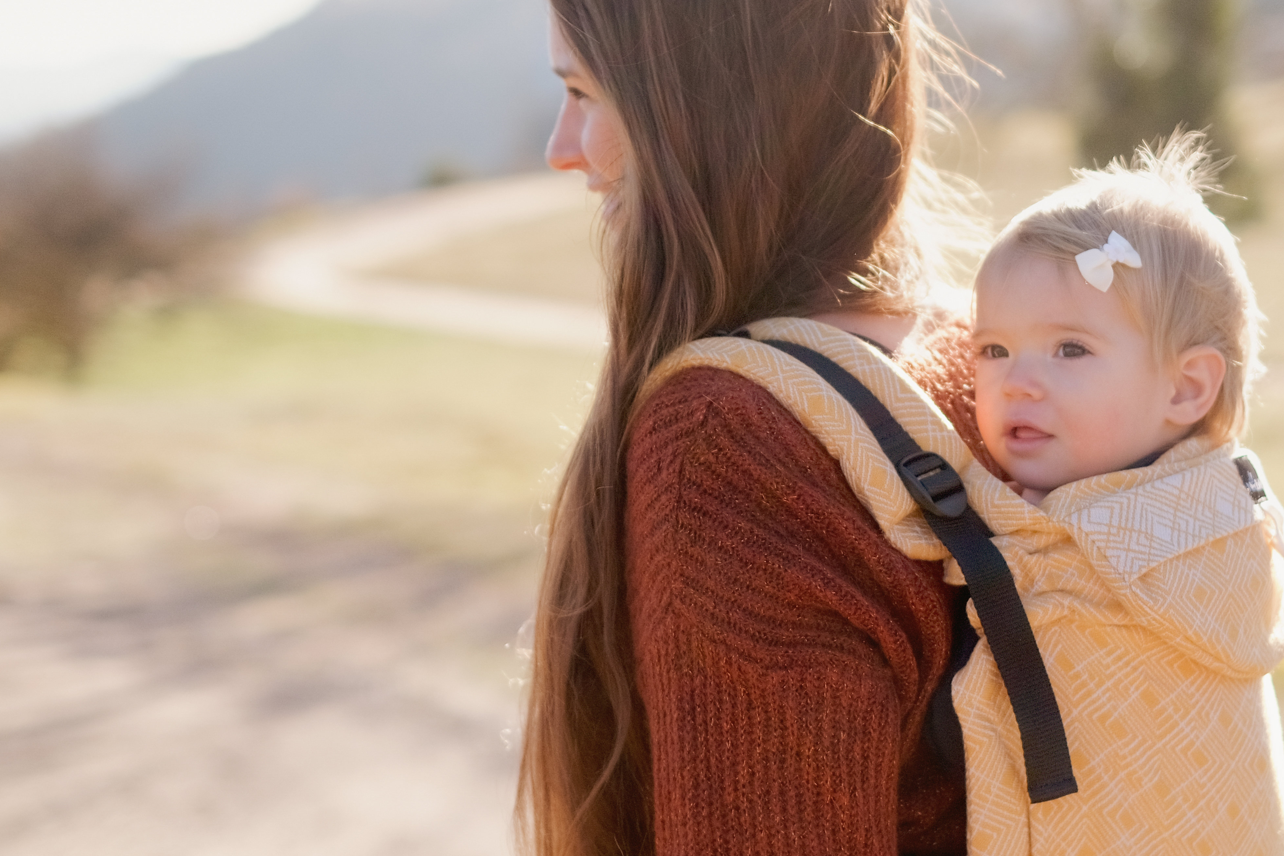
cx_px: 792
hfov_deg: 24.1
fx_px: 2996
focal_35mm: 84
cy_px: 461
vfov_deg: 16.3
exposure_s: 1/5000
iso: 200
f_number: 1.8
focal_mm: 35
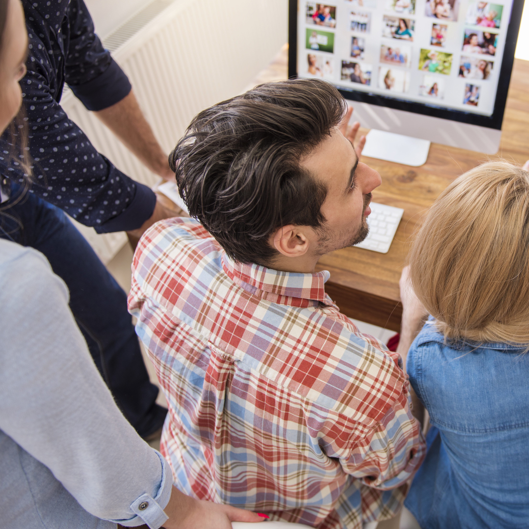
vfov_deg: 41.8
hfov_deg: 40.6
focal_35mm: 40
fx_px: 692
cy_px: 235
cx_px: 400
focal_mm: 26
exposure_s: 1/80
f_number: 2.8
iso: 100
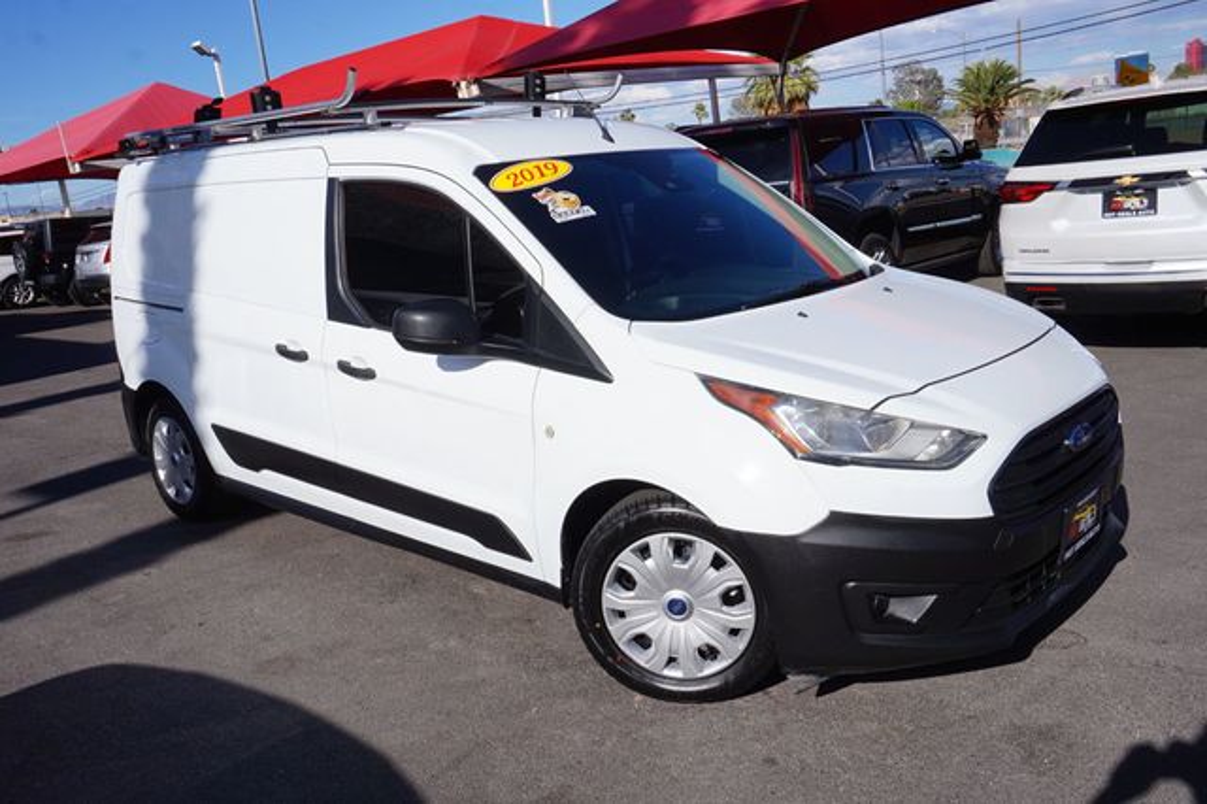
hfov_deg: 62.0
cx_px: 604
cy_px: 402
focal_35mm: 30
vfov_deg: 43.6
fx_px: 1005
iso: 100
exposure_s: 1/160
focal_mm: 20
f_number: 14
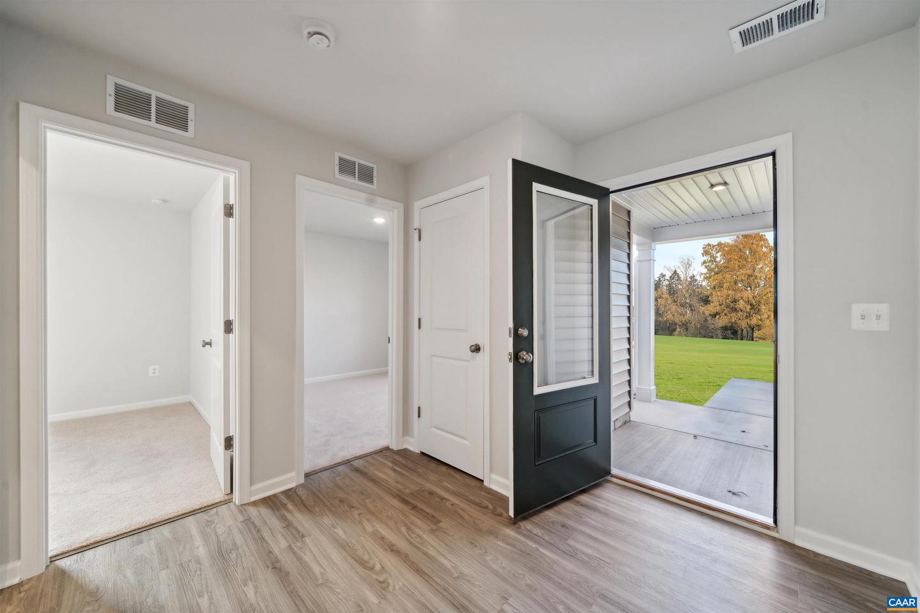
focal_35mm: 13
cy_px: 306
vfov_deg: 85.4
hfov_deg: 108.3
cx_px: 460
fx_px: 332
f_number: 7.1
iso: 125
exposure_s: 1/15
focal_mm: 13
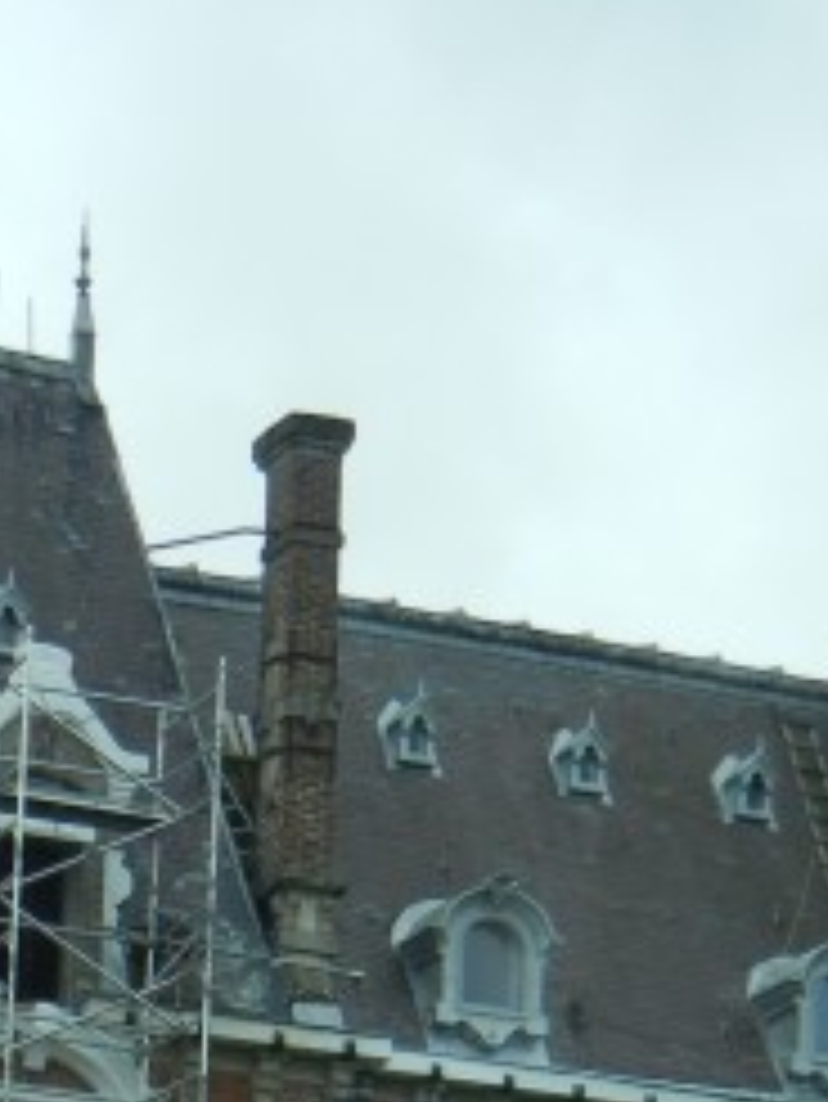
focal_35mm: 163
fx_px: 5194
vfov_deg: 11.7
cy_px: 1556
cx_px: -40
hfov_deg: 9.0
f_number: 7.8
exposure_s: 1/251
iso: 160
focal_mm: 9.3
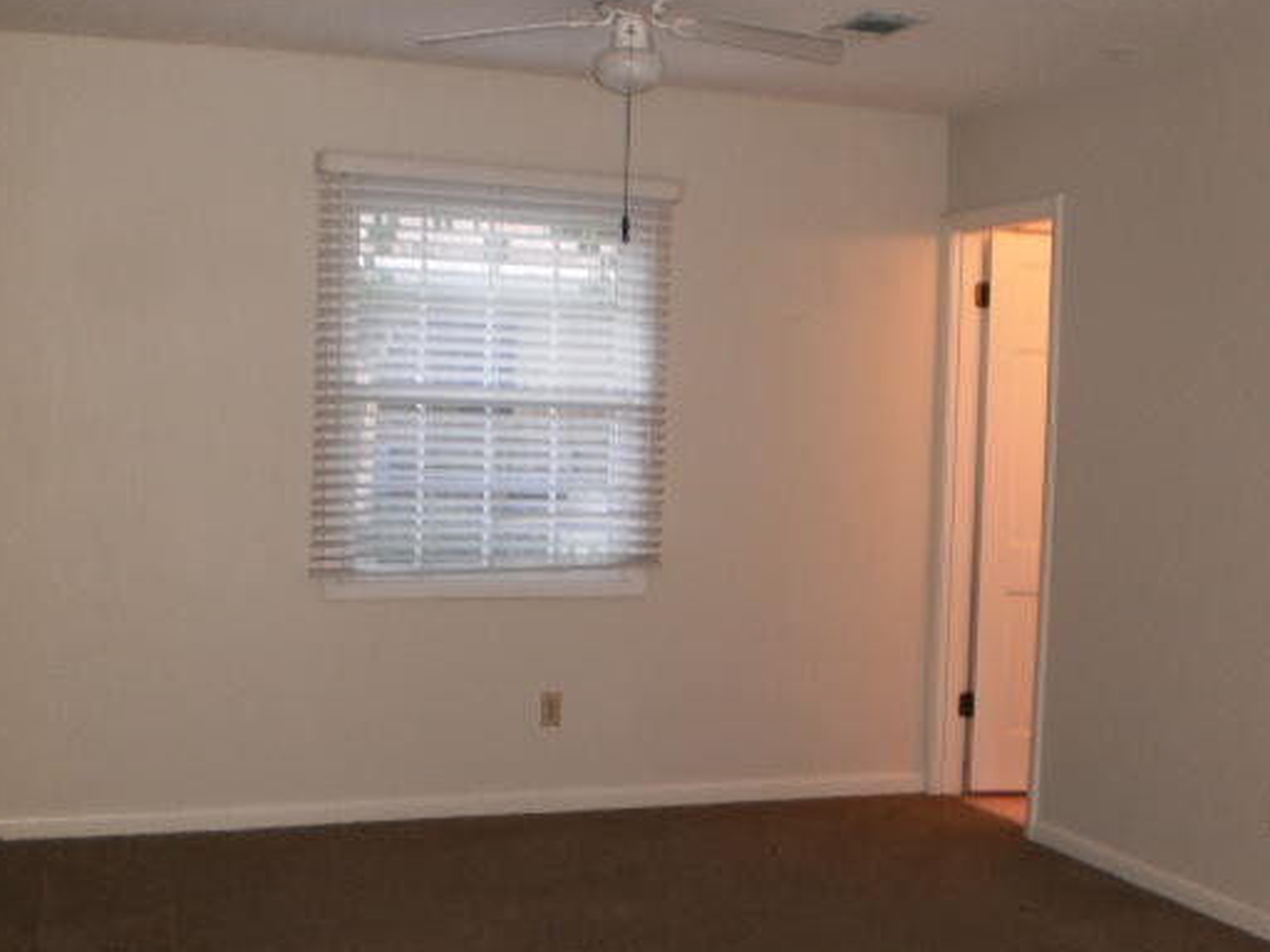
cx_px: 642
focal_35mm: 45
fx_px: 1651
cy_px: 483
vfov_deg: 32.2
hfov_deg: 42.1
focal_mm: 6.3
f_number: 3.1
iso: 125
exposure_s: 1/30
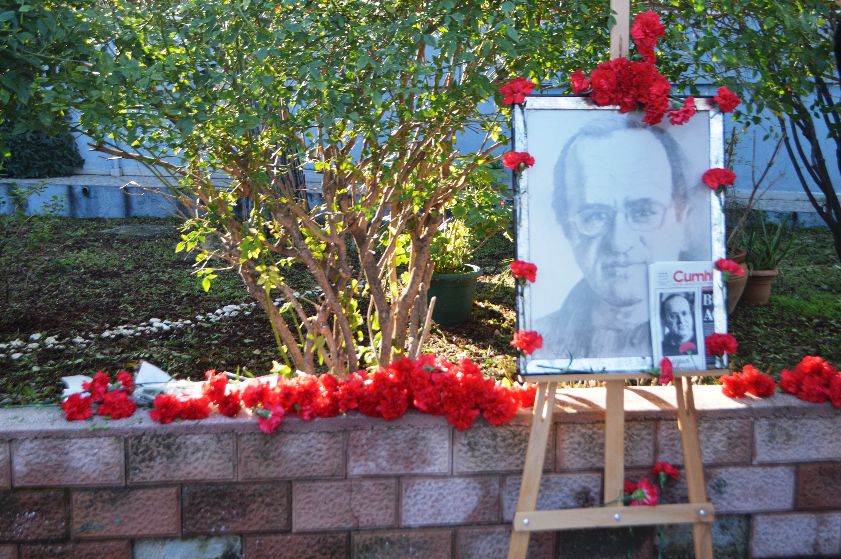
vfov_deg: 28.0
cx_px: 420
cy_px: 280
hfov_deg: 41.1
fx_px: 1120
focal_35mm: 48
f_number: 5.6
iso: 200
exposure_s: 1/125
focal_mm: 32
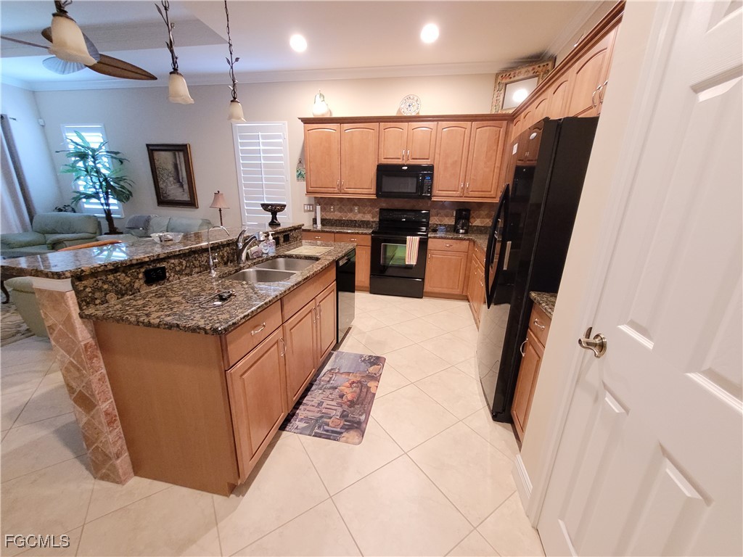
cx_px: 372
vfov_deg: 89.9
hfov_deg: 106.2
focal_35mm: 13
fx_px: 279
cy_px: 278
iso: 640
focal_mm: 1.74
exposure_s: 1/29
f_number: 2.2
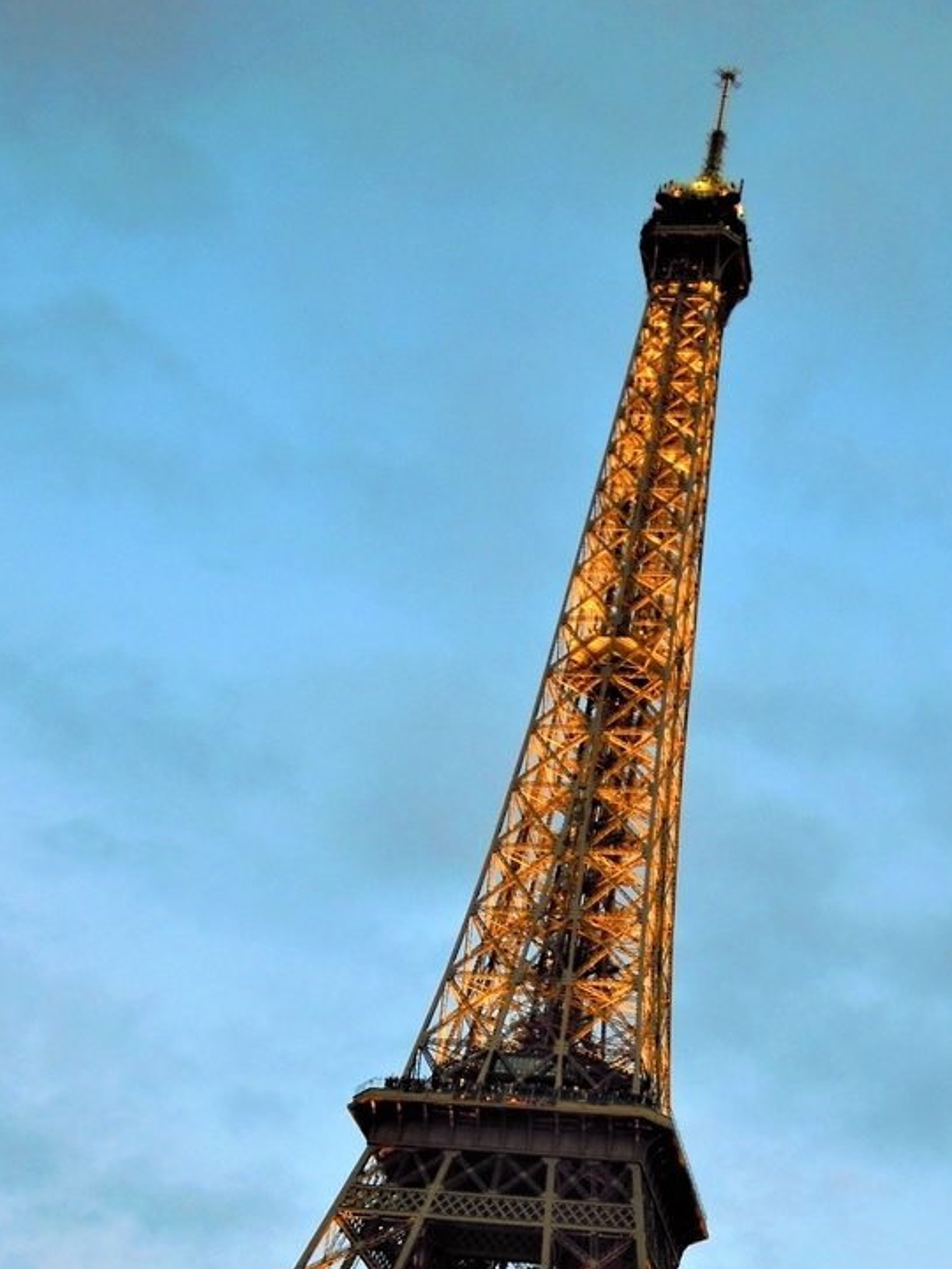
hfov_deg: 24.3
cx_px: 608
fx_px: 2200
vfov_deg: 31.3
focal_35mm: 60
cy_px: 1019
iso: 160
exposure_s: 1/40
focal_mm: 6.4
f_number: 3
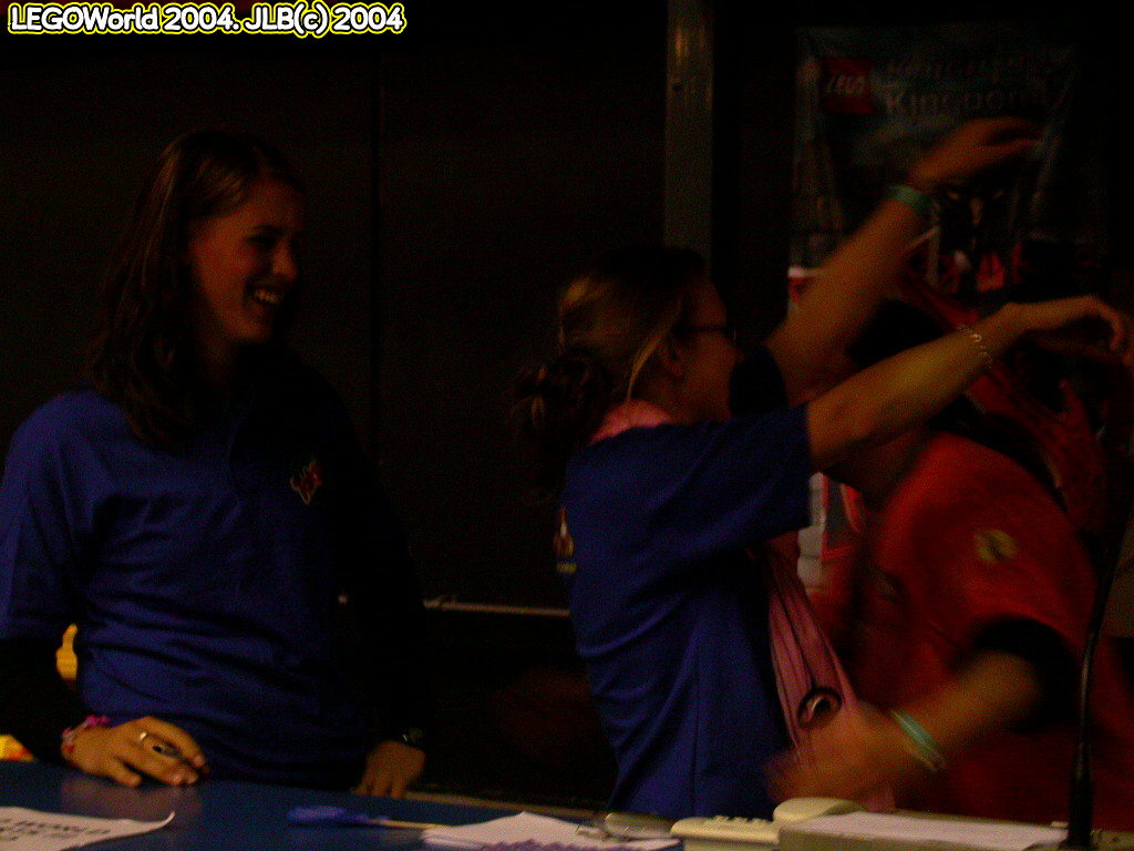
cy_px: 426
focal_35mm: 83
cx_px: 567
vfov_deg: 17.8
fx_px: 2719
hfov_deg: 23.6
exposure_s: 1/30
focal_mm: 17.3
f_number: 3.6
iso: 400
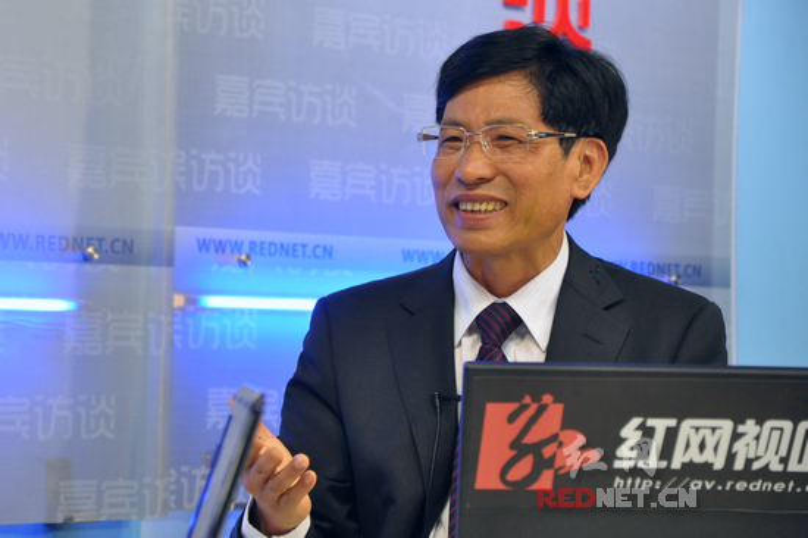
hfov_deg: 14.9
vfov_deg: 9.9
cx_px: 404
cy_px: 269
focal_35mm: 138
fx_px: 3095
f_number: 5.6
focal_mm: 92
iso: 1250
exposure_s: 1/80
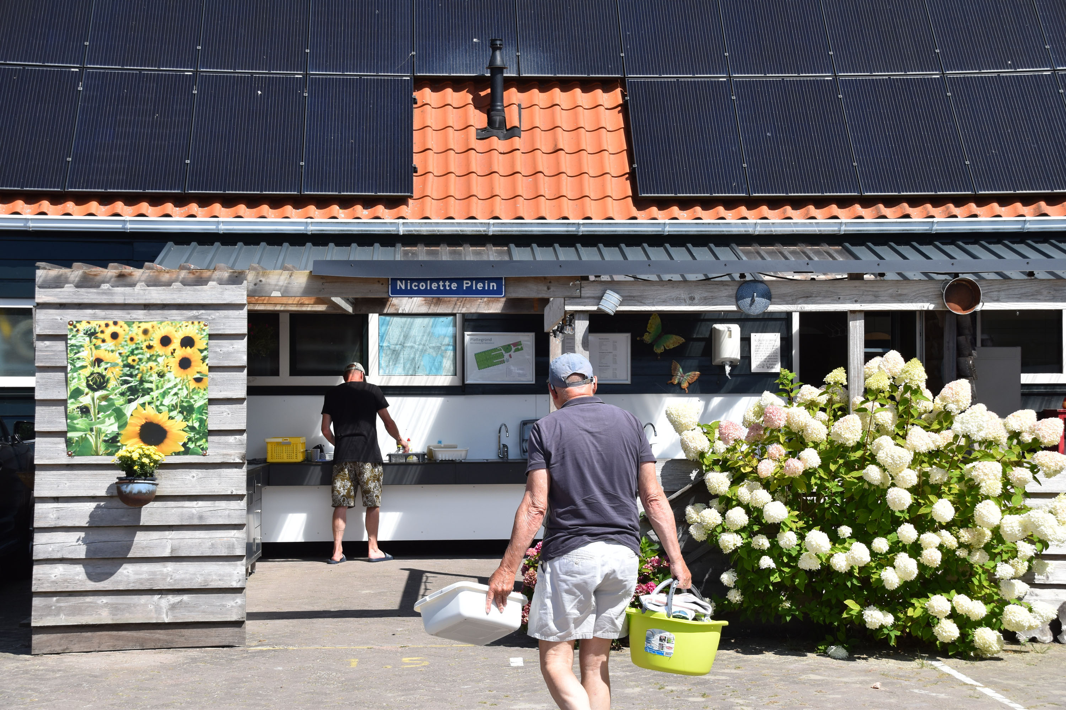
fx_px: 2043
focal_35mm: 69
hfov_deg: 29.2
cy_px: 355
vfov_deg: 19.7
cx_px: 533
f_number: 10
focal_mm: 46
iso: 200
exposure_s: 1/400
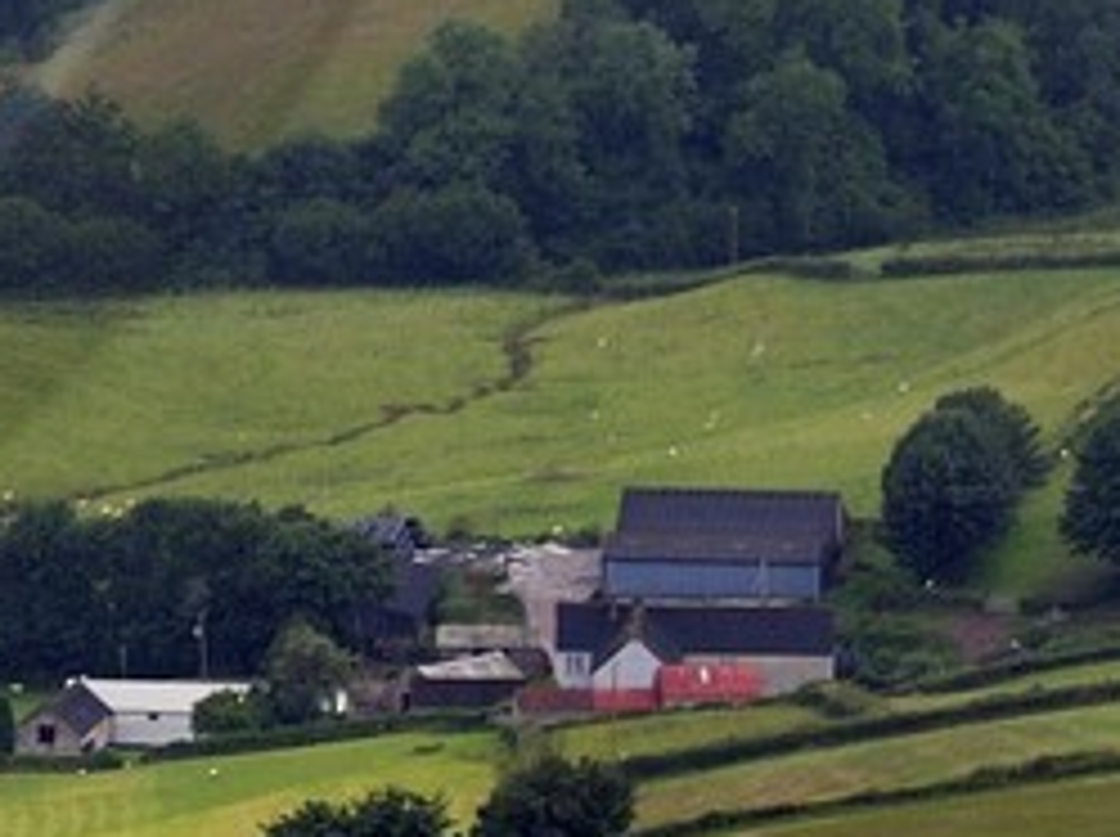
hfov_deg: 2.4
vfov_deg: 1.8
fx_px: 26977
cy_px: -927
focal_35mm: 835
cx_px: -1277
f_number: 5
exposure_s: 1/800
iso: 400
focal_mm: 135
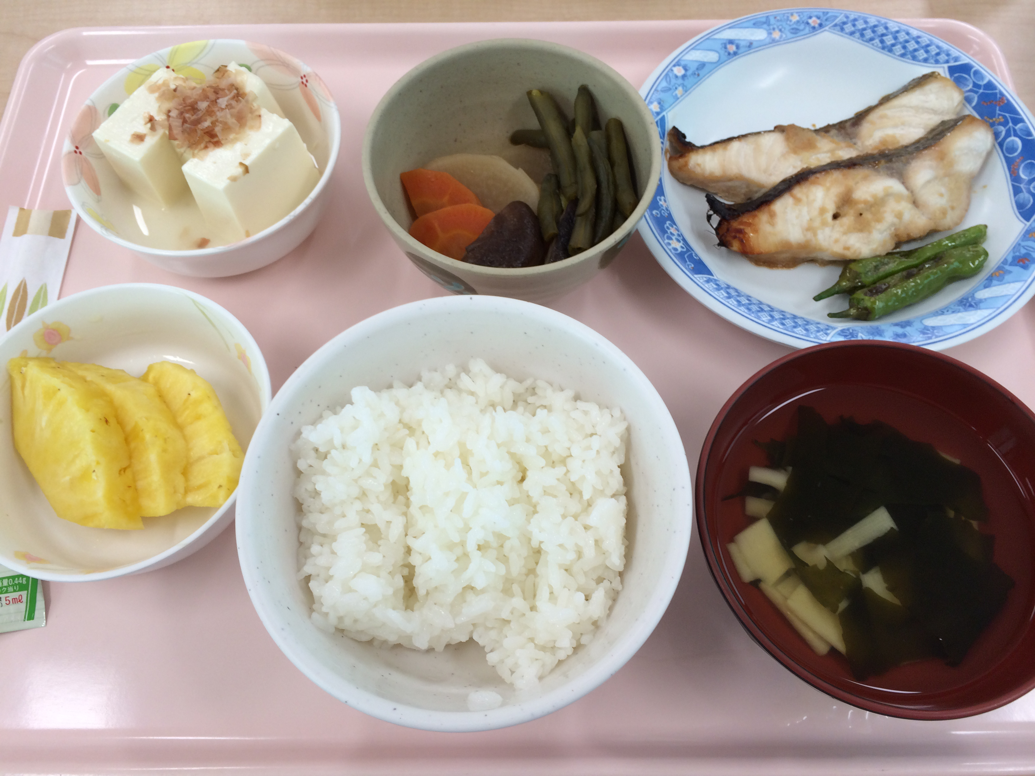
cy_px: 388
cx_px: 518
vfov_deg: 46.8
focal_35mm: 30
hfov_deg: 60.0
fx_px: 897
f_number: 2.2
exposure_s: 1/60
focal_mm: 4.12
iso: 40
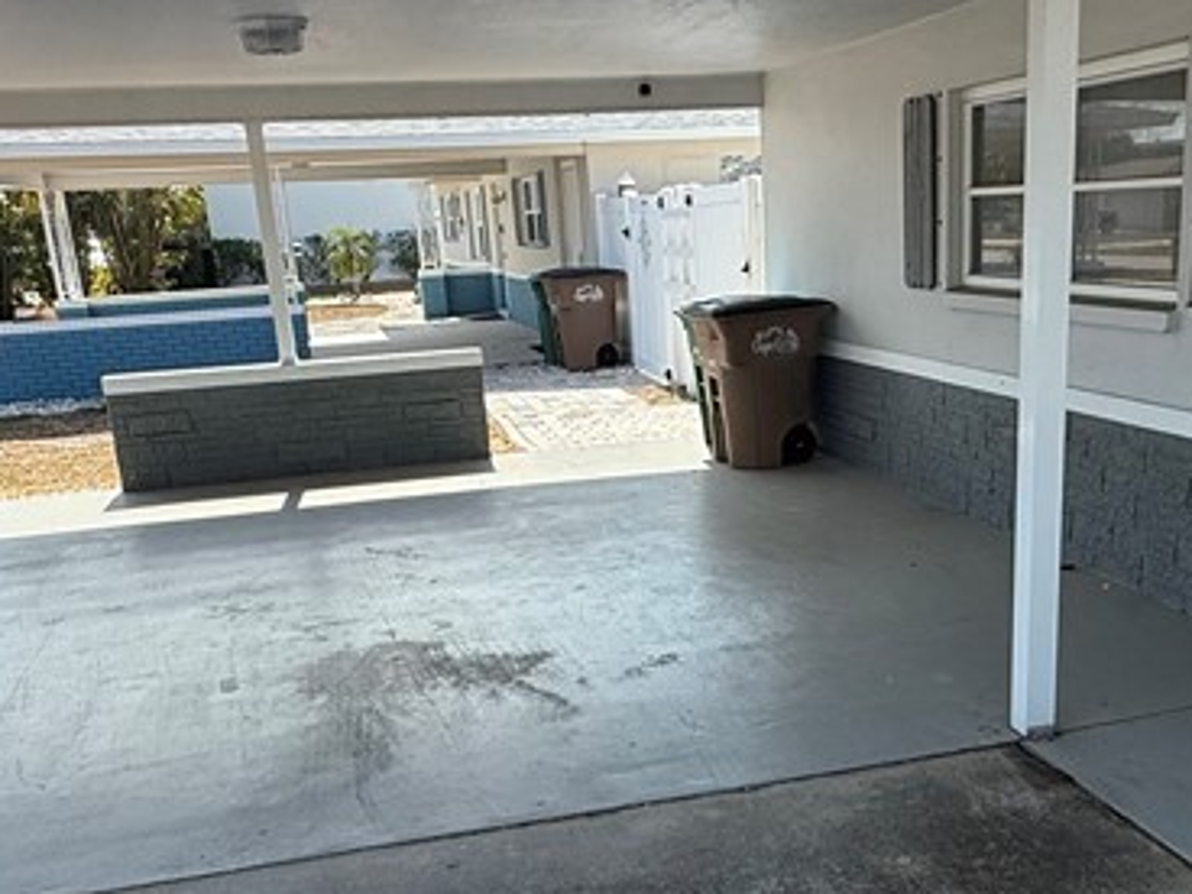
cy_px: 648
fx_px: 1343
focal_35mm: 39
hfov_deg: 47.4
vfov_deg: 36.1
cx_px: 745
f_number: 2.2
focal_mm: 2.22
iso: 64
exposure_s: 1/1017
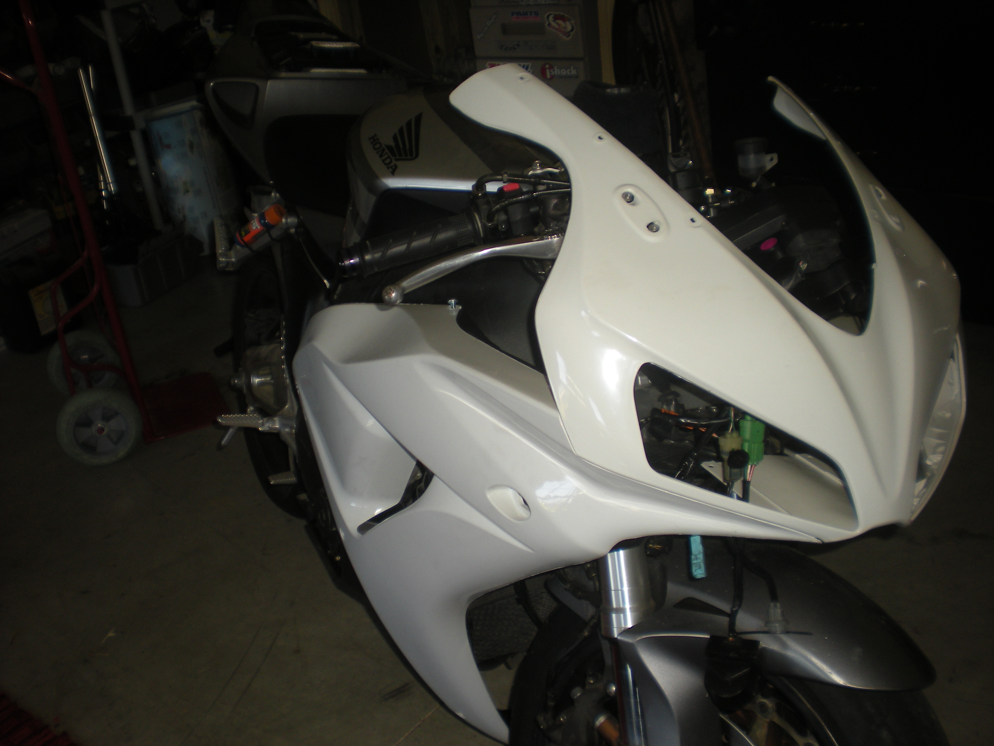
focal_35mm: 38
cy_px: 373
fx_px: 1091
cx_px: 497
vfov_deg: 37.7
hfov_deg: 49.0
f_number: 3.1
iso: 64
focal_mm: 6.3
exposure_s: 1/30
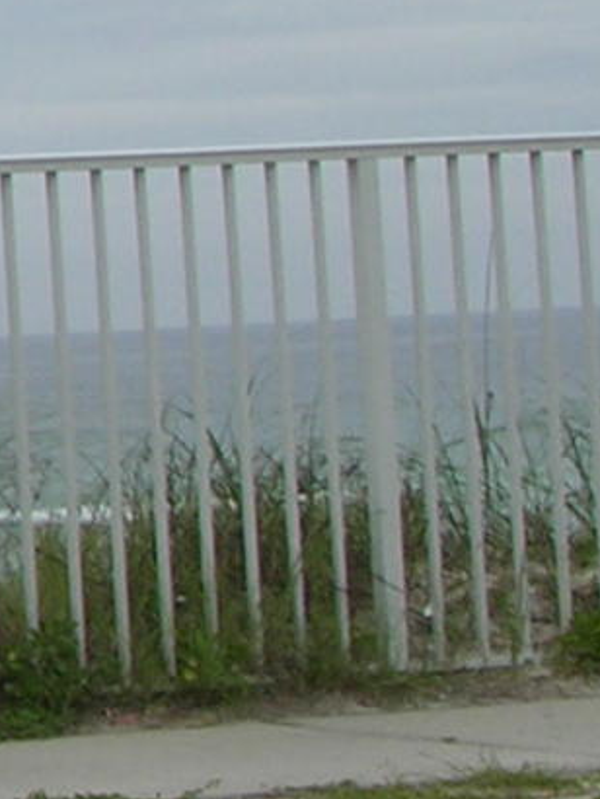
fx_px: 5910
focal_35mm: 256
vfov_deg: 7.7
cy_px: -47
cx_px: -1615
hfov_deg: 5.3
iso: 50
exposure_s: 1/258
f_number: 7.1
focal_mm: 8.9
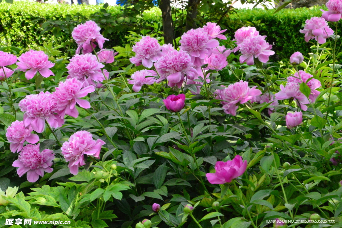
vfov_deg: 13.0
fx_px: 997
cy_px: 114
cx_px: 171
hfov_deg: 19.5
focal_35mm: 105
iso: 4000
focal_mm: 70
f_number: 20
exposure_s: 1/250
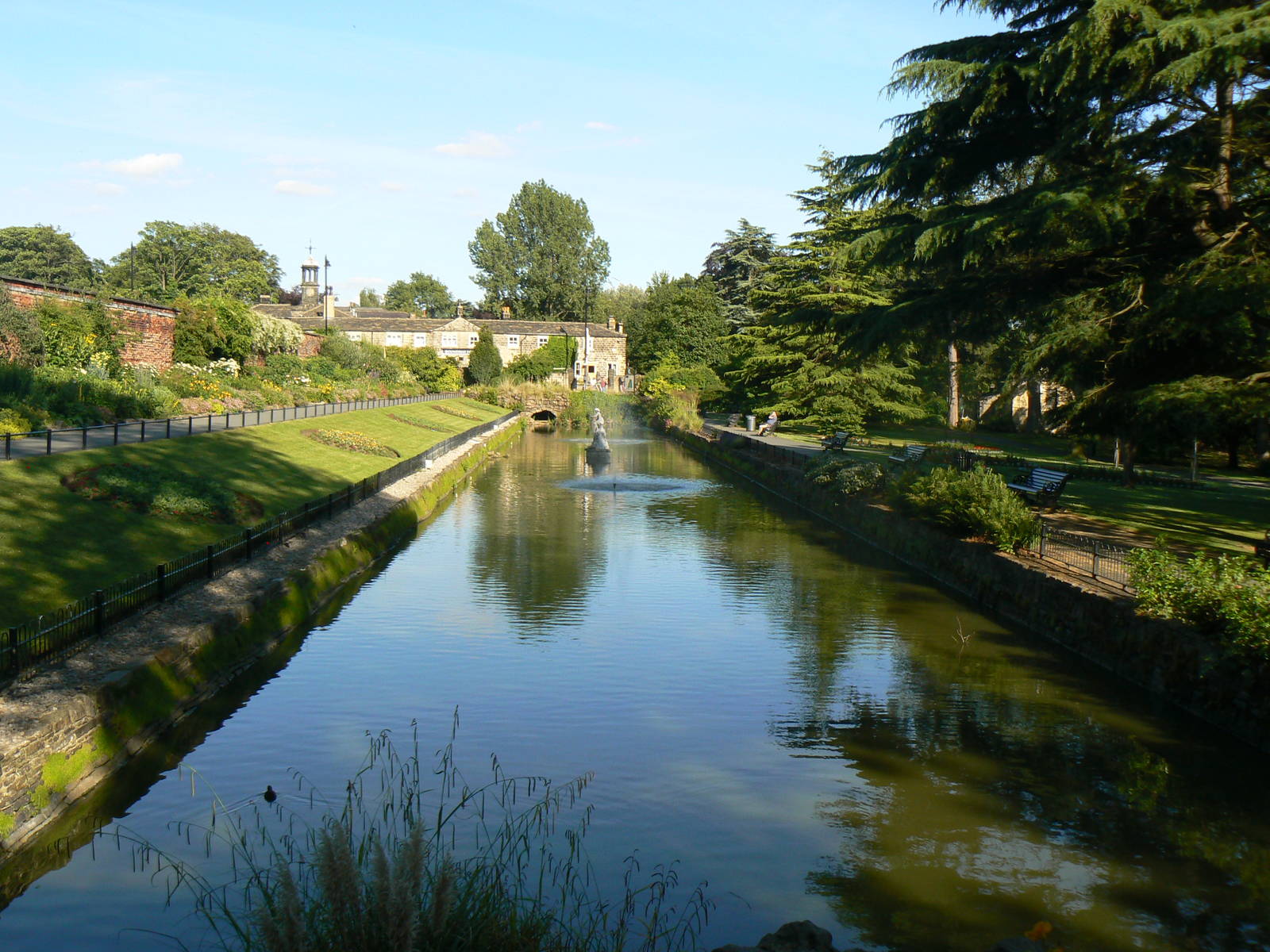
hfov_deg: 51.4
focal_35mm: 36
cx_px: 635
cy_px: 476
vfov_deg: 39.7
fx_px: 1321
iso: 80
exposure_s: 1/320
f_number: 5.6
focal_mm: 6
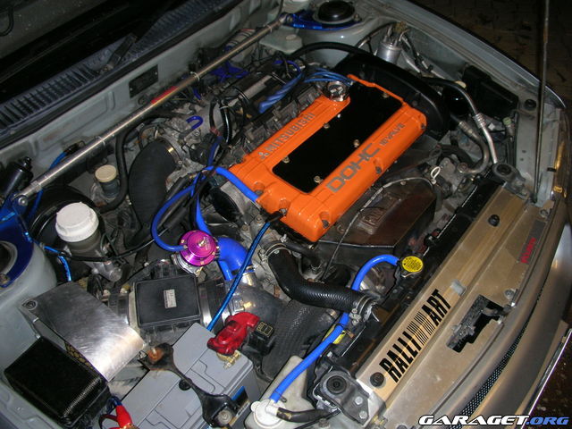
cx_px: 286
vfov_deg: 40.7
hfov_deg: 52.6
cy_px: 214
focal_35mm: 35
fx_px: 578
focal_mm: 5.8
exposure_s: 1/60.1
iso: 100
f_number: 3
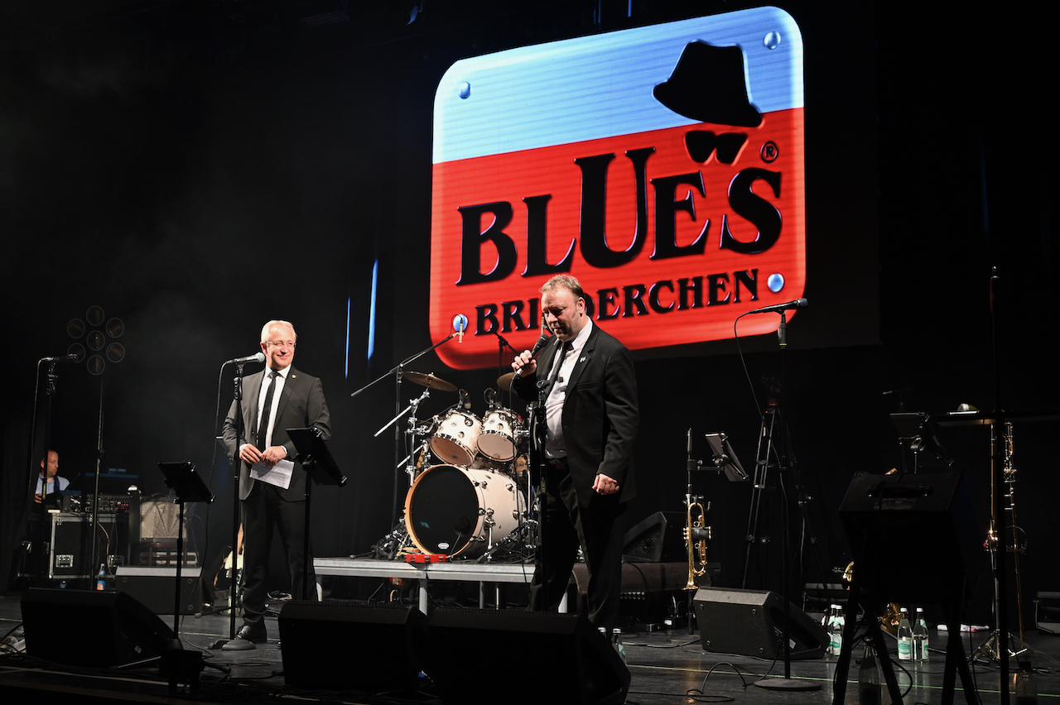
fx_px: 1295
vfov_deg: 30.5
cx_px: 530
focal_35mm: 44
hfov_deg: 44.5
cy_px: 352
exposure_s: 1/125
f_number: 4
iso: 1000
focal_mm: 44
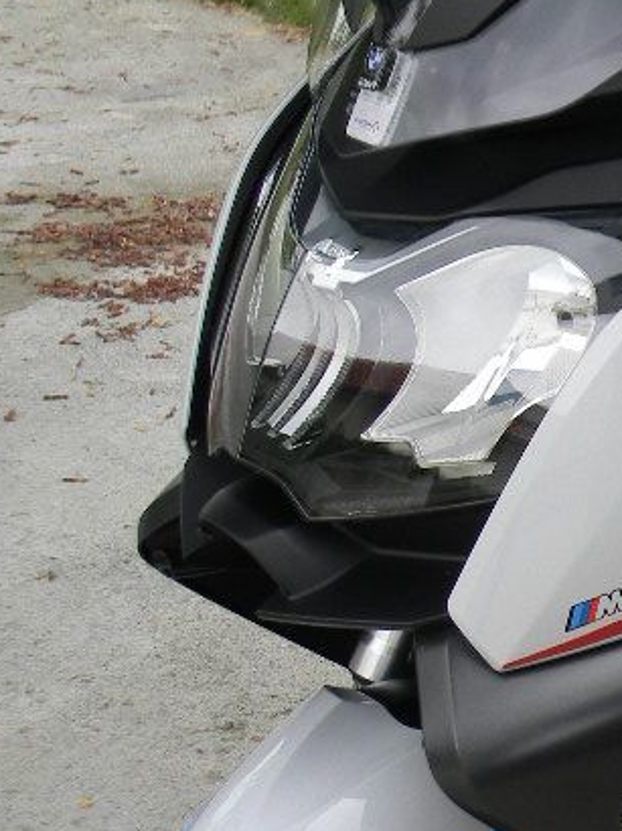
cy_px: 367
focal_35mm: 90
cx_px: 717
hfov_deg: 15.9
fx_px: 2158
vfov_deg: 21.8
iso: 80
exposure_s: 1/164
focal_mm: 6.4
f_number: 3.7
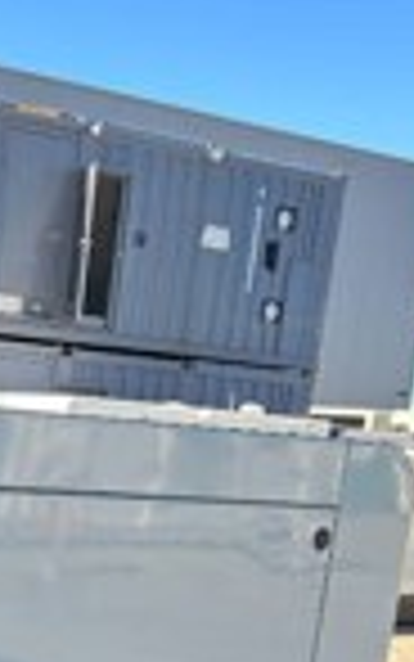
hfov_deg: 16.3
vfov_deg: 24.8
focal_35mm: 75
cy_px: 797
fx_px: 1353
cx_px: -153
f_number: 1.5
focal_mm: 5.7
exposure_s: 1/621
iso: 50
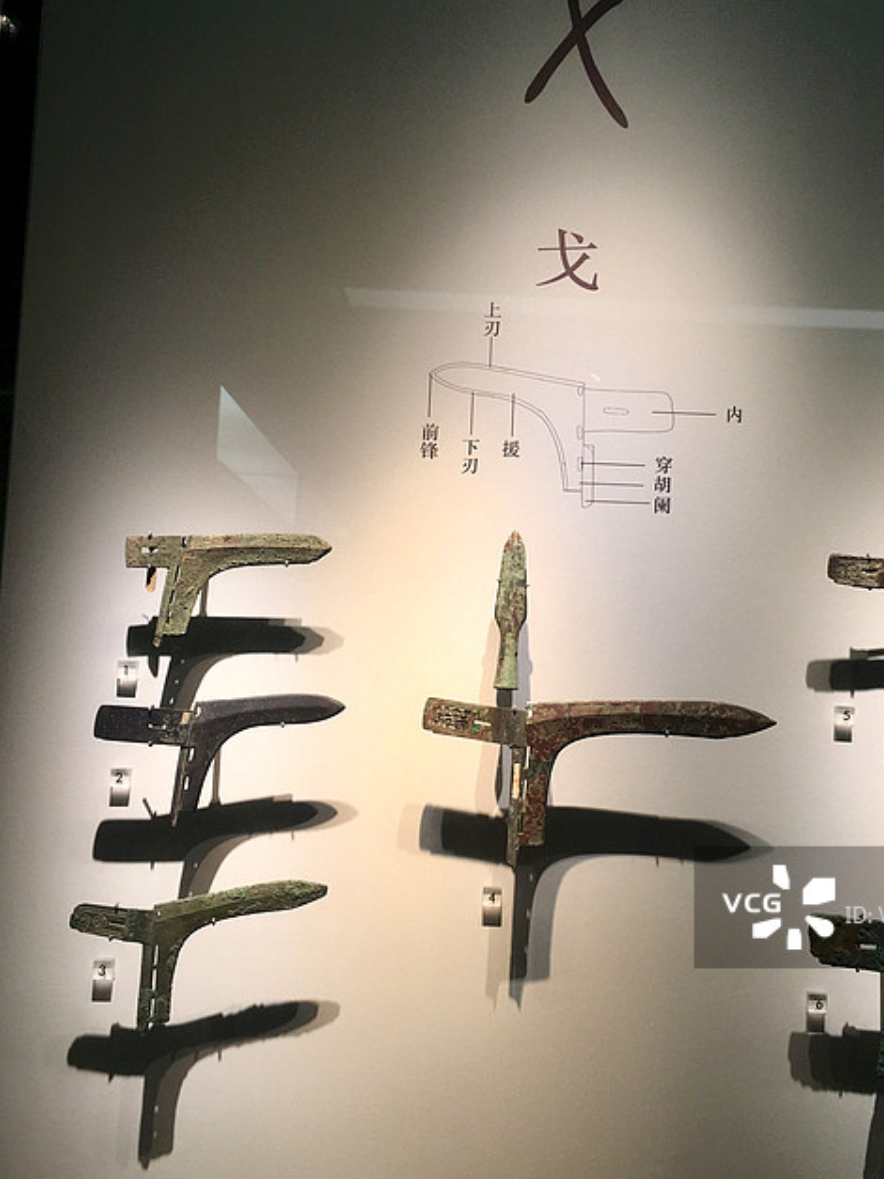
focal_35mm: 37
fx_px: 1260
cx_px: 549
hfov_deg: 38.4
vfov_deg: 50.1
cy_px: 555
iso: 32
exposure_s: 1/50
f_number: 2.2
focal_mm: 4.15
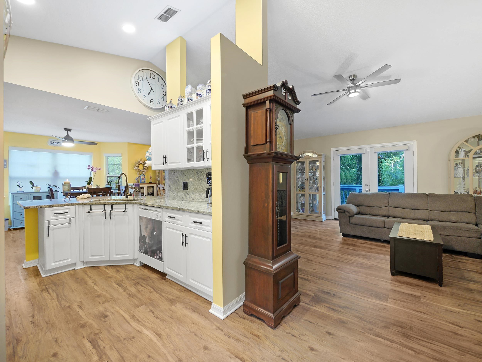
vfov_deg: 85.7
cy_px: 181
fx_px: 195
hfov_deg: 102.1
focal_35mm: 14
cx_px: 241
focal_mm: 7
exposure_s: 1/4
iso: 400
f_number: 4
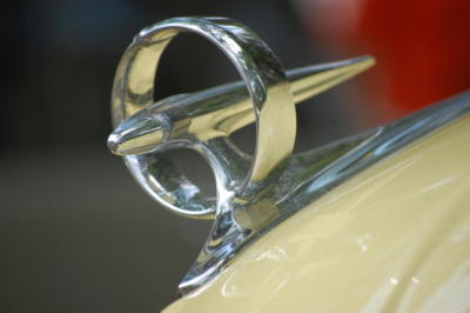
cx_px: 235
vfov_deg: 5.5
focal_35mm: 248
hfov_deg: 8.3
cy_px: 156
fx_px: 3229
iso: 400
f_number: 5.3
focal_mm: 165
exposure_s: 1/640
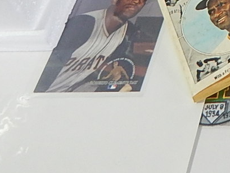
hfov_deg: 18.5
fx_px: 572
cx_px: 398
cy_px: -155
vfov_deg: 14.7
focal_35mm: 86
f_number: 3
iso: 200
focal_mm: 4
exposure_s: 1/30
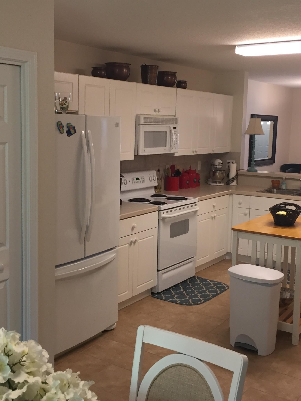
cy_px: 187
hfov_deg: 34.4
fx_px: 487
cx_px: 146
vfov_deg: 44.8
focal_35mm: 42
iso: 80
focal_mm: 4.15
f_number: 2.2
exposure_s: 1/30
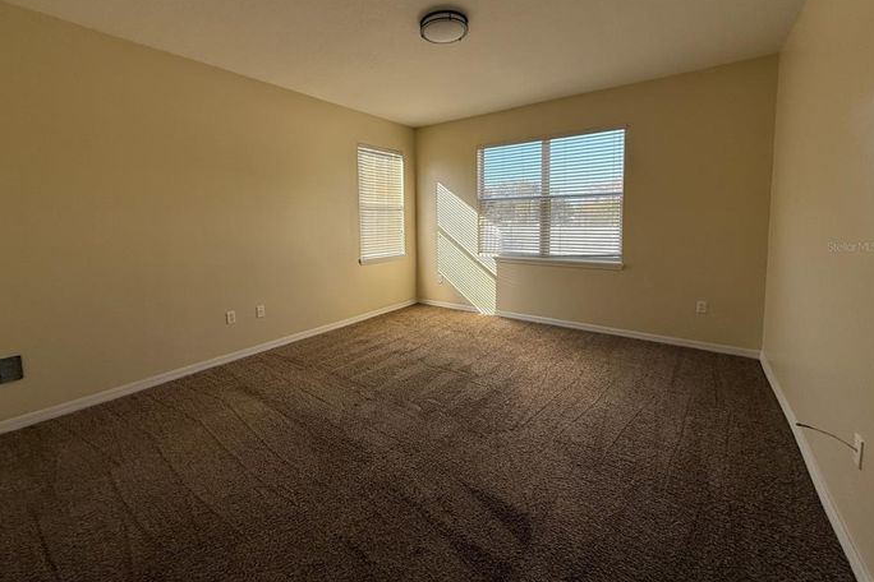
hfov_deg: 100.4
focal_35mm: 15
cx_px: 430
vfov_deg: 76.8
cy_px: 246
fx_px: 364
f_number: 2.2
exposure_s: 1/335
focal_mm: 2.22
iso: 64
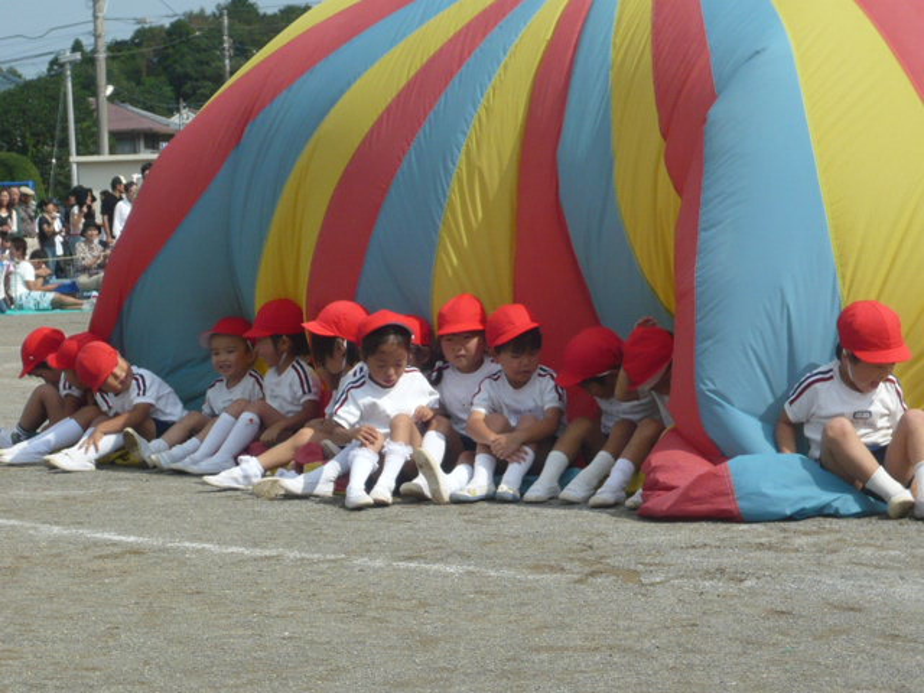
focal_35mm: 119
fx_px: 3176
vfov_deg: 12.5
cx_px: 462
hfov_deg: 16.6
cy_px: 346
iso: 100
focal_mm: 13
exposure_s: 1/800
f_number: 5
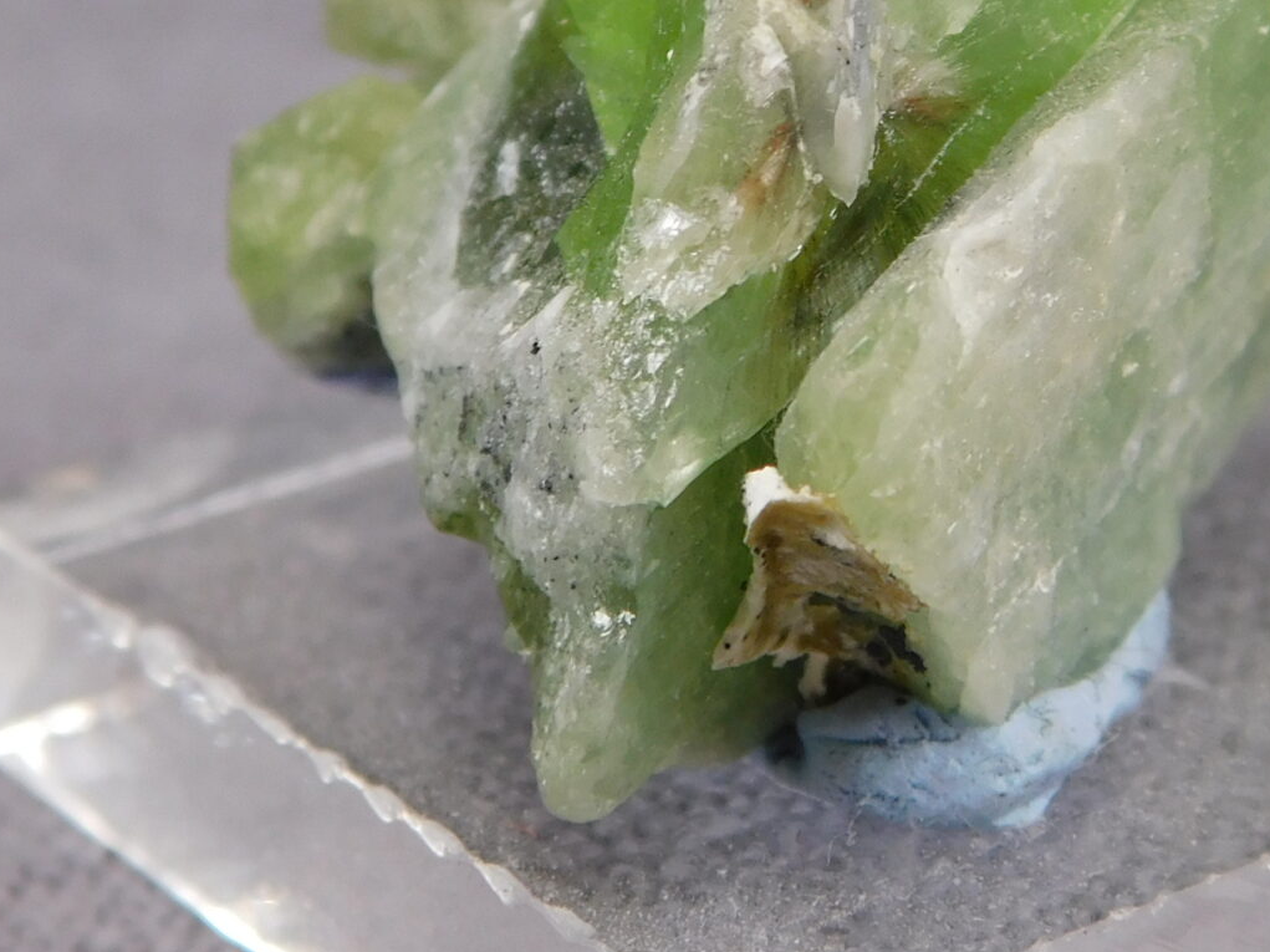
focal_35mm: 148
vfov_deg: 10.0
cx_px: 944
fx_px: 5428
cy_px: 139
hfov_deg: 13.3
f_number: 4
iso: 125
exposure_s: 1/125
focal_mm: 10.4
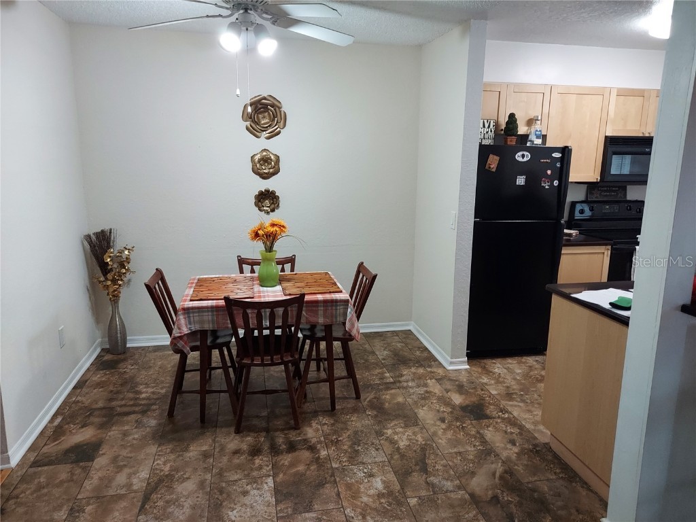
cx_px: 348
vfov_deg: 54.9
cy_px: 261
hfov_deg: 69.4
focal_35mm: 25
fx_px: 503
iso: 320
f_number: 2
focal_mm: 4.6
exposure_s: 1/50
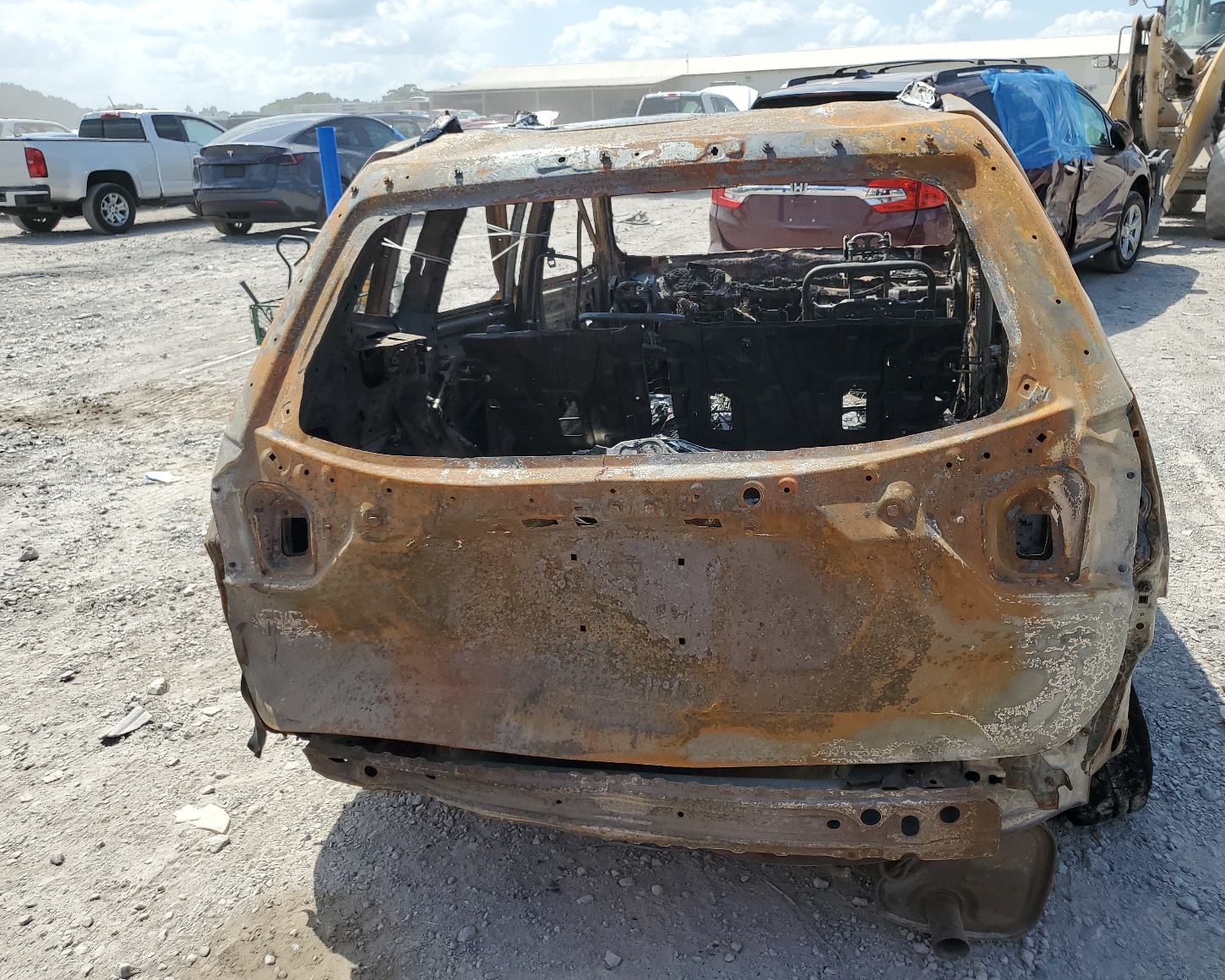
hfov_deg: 62.1
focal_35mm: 28
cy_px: 474
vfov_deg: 51.5
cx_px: 656
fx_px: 1015
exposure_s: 1/3333
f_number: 1.5
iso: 50
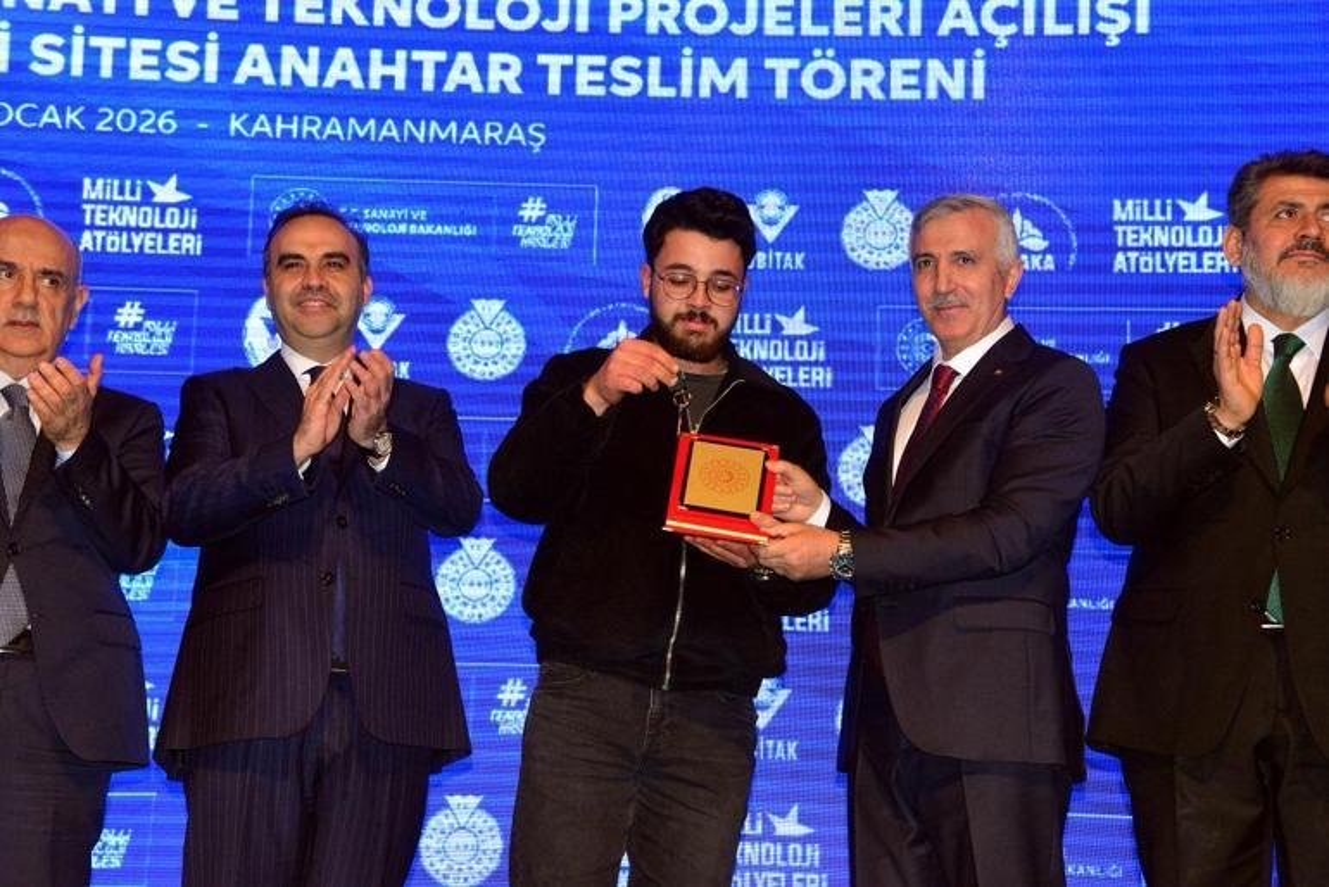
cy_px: 444
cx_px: 664
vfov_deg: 17.5
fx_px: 2880
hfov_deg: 26.0
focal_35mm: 78
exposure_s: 1/200
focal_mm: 78
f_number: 9
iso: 5000
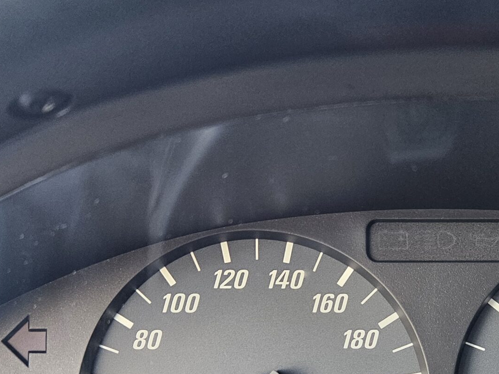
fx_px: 793
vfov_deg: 25.2
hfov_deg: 34.3
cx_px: 368
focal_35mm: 55
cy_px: 377
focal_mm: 5.4
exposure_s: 1/100
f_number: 1.8
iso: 250
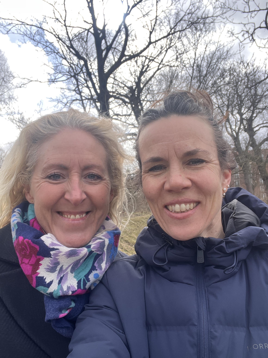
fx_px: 310
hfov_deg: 46.8
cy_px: 179
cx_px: 134
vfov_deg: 60.0
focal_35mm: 30
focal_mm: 2.71
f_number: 2.2
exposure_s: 1/252
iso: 32
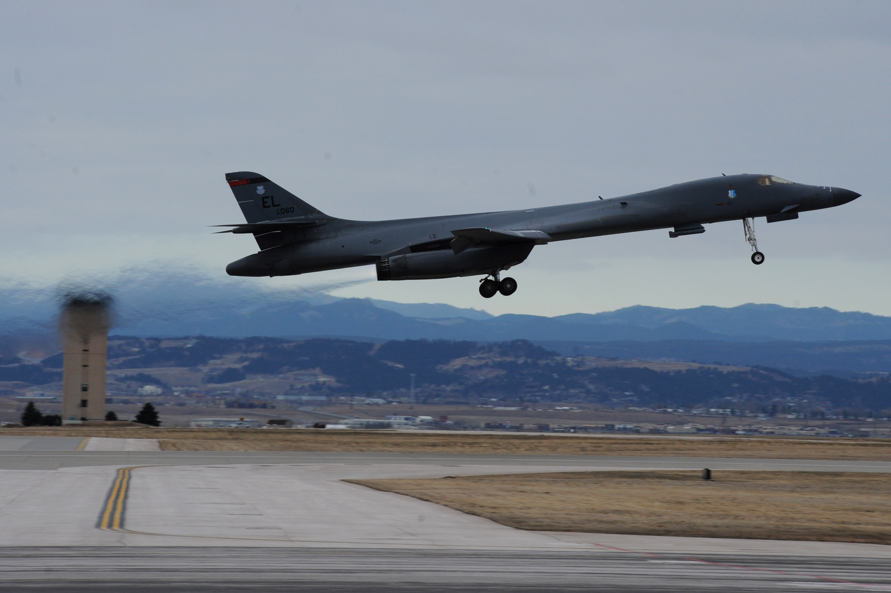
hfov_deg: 10.3
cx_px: 446
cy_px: 296
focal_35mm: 200
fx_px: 4947
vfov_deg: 6.9
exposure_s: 1/500
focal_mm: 200
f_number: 13
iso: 640
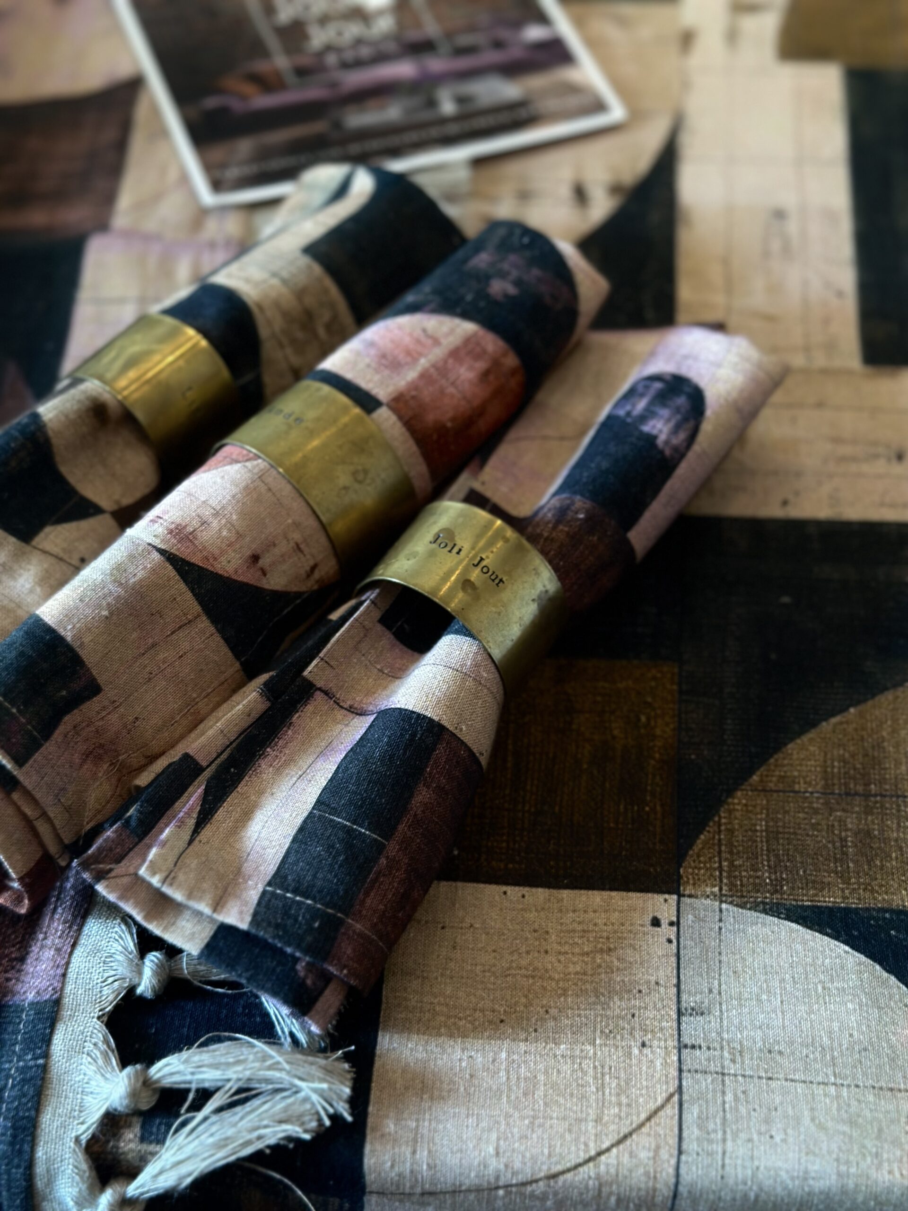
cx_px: 454
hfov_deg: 30.3
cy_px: 606
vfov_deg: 39.7
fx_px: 1679
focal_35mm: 48
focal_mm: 6.86
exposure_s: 1/49
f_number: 1.78
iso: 160
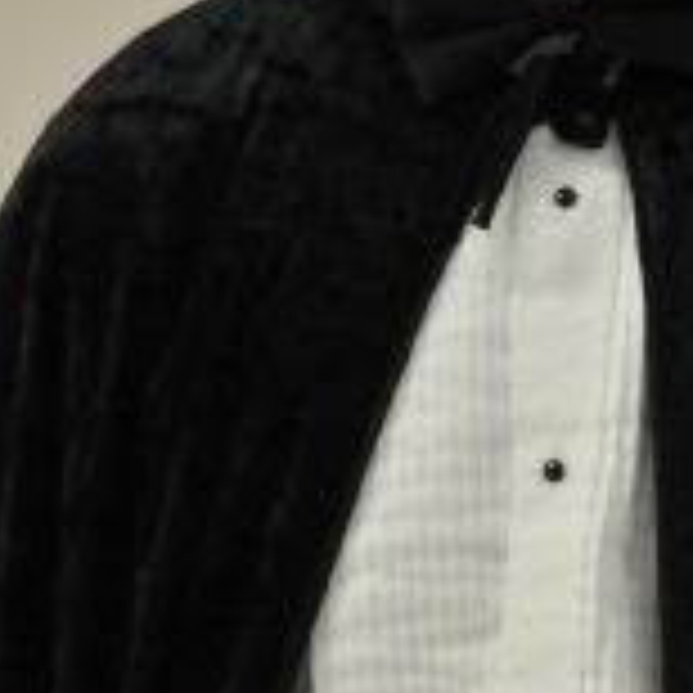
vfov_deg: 8.8
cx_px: 493
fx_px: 4507
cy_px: 292
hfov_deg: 8.8
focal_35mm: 199
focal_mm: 40
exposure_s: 1/80
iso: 800
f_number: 4.5
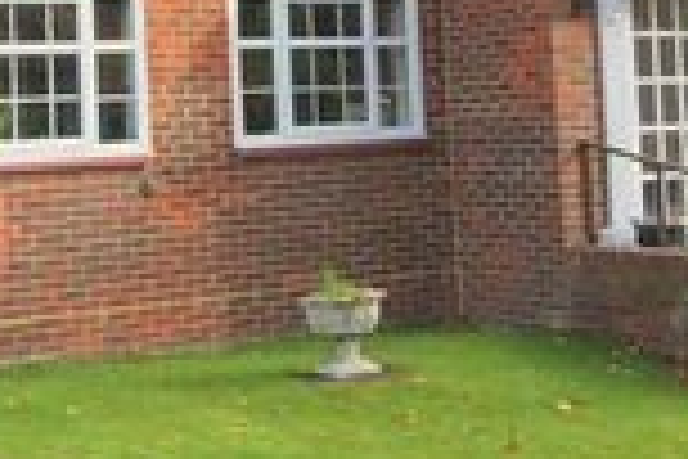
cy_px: -16
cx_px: 382
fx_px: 1439
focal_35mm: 75
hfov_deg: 26.9
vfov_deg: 17.6
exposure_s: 1/160
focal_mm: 11
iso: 100
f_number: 7.1
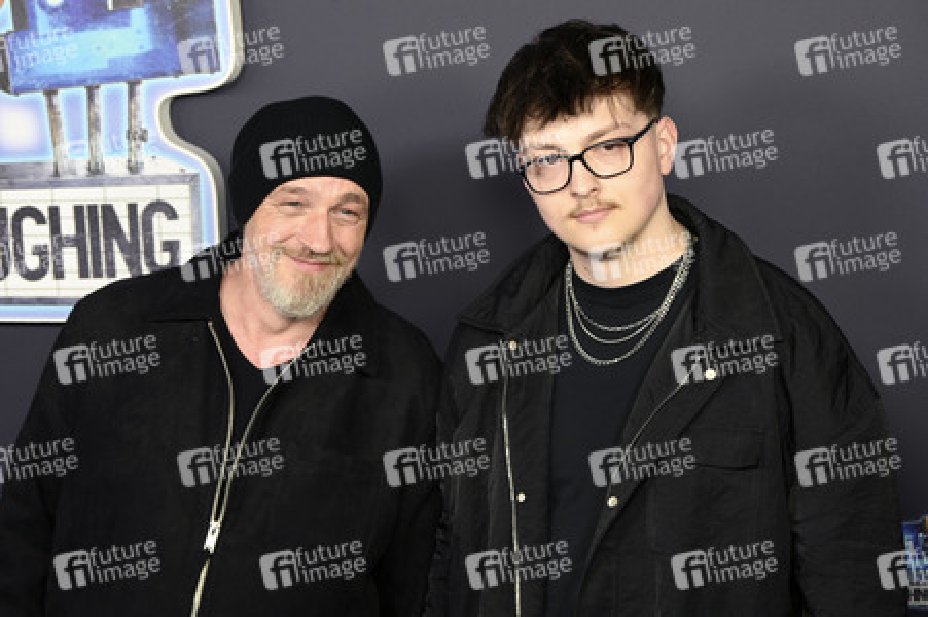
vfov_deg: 21.9
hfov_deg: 32.4
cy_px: 308
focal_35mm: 62
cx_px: 464
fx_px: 1597
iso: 400
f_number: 6
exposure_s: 1/160
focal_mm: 62
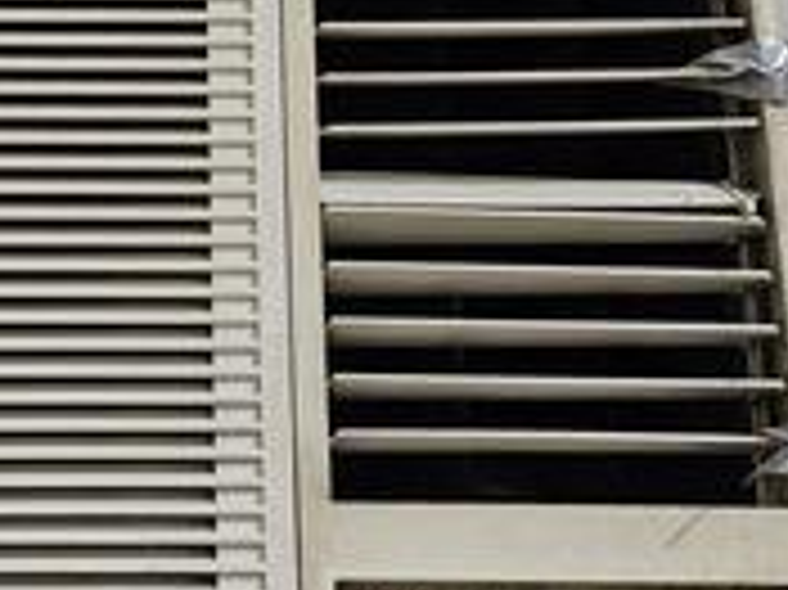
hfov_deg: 31.1
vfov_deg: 24.4
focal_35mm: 60
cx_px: 124
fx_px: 1365
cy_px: 309
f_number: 1.8
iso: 1000
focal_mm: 5.4
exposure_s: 1/120
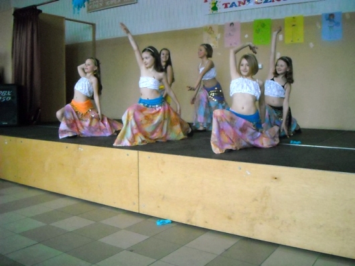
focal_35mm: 35
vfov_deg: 40.7
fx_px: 359
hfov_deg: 52.6
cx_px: 178
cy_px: 133
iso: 800
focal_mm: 5.7
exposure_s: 1/168
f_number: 2.8
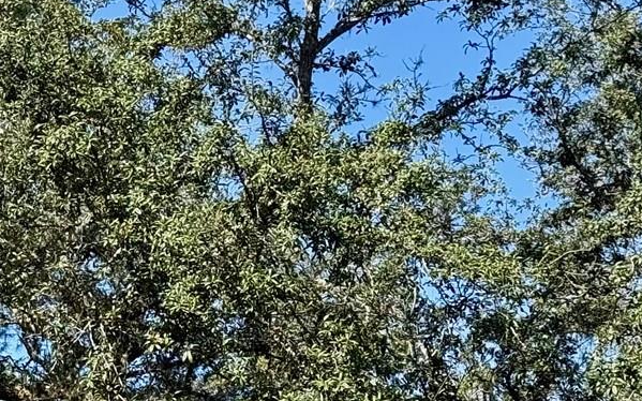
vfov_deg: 9.3
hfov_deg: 14.9
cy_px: 634
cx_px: -86
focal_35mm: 136
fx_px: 2379
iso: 80
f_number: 1.78
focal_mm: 6.76
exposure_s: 1/2494
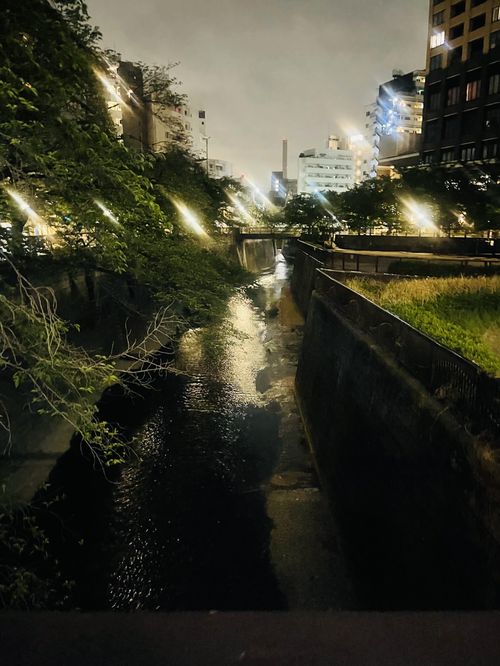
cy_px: 333
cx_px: 250
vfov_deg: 69.4
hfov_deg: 54.9
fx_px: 481
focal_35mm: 25
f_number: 1.6
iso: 4000
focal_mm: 5.1
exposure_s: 1/17
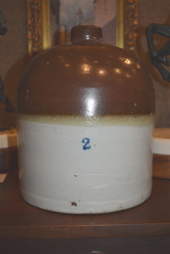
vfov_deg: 42.3
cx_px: 85
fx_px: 329
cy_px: 127
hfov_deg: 28.9
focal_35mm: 46
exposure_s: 1/125
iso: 280
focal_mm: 31
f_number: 4.2
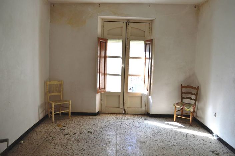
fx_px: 176
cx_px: 118
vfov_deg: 47.8
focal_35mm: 27
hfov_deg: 67.5
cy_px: 78
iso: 220
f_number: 5.6
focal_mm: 18
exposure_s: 1/125
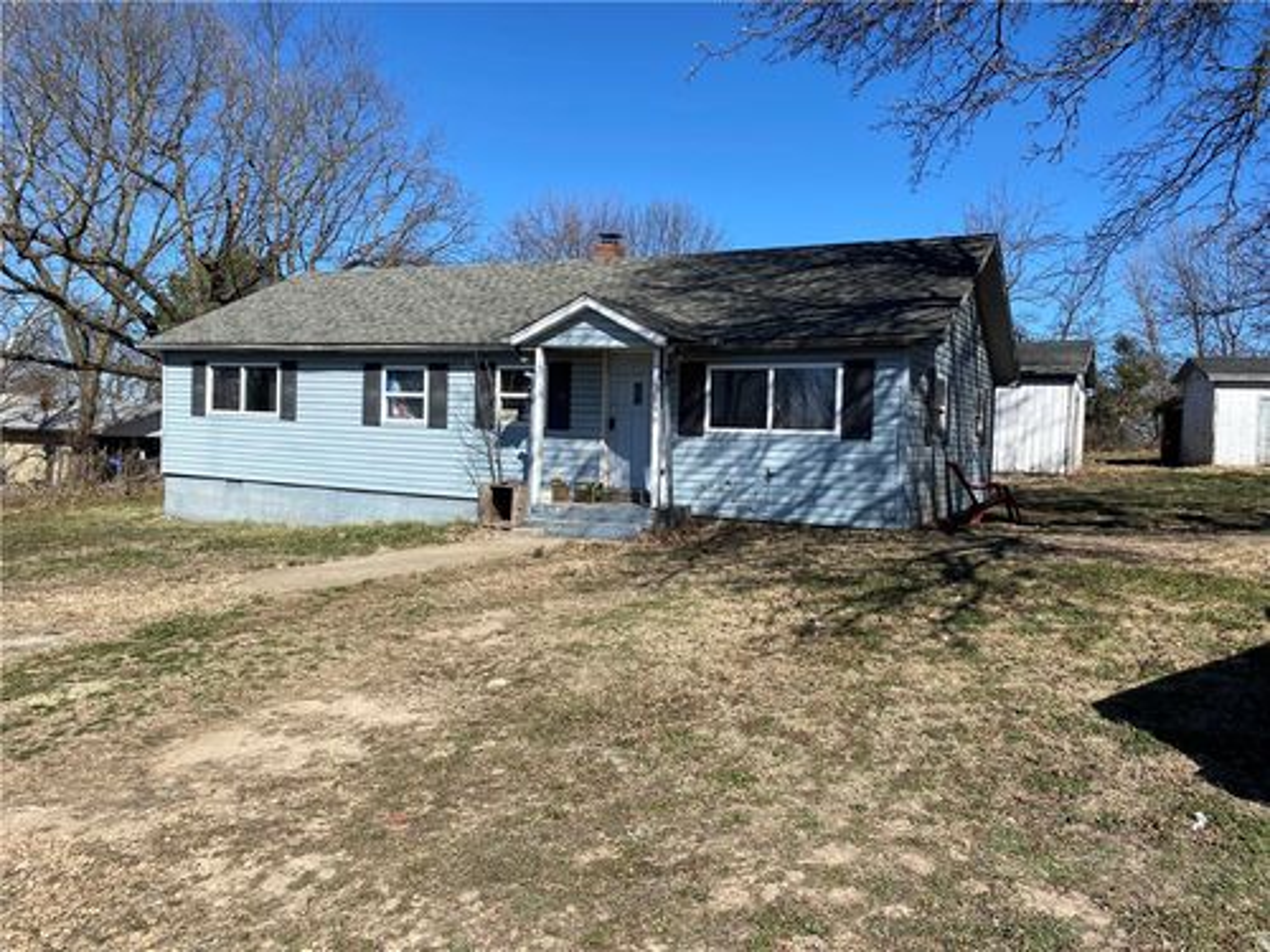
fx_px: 954
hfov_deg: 67.3
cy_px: 476
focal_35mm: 26
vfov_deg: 53.1
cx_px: 635
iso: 32
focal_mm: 4.25
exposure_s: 1/3300
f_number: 1.8
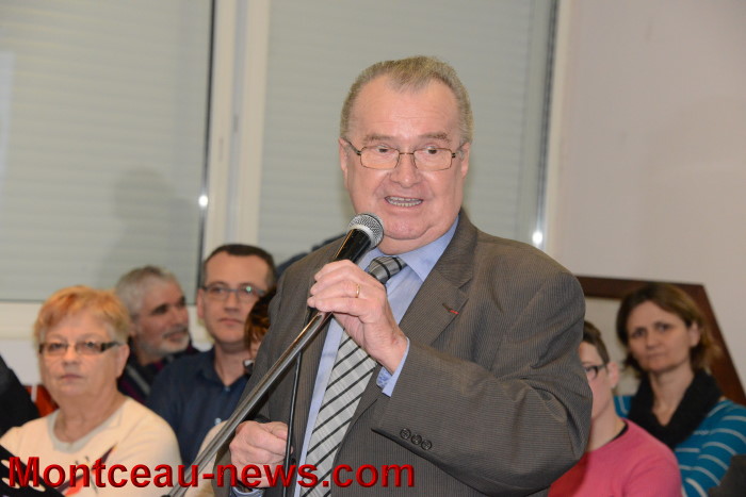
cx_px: 373
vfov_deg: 10.2
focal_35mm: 135
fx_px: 2798
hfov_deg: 15.2
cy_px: 248
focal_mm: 135
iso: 6400
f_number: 8
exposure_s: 1/160
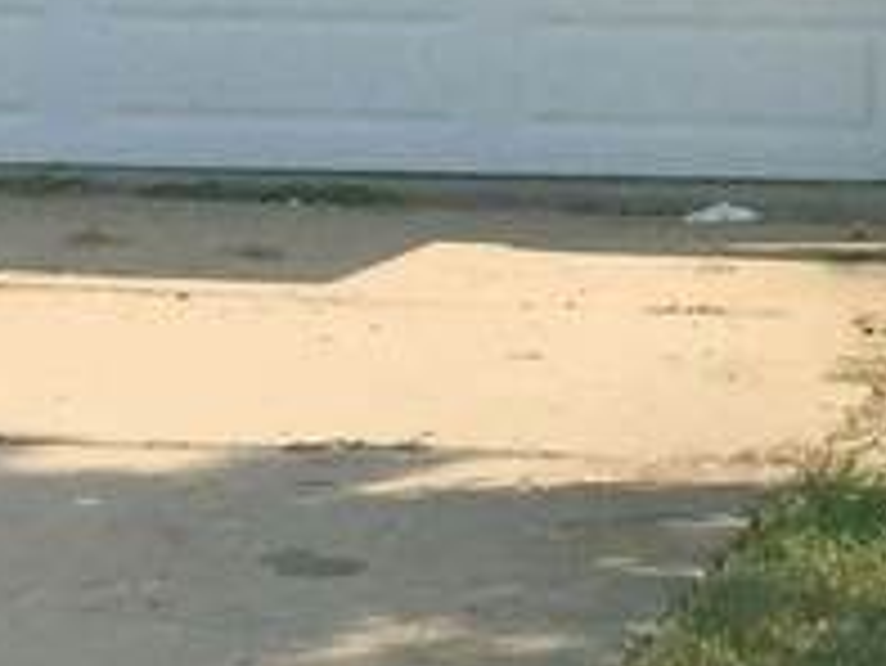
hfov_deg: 10.2
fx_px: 4815
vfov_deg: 7.7
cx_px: 1268
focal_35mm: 188
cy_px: -468
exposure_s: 1/1799
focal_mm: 4.15
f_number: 2.2
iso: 32
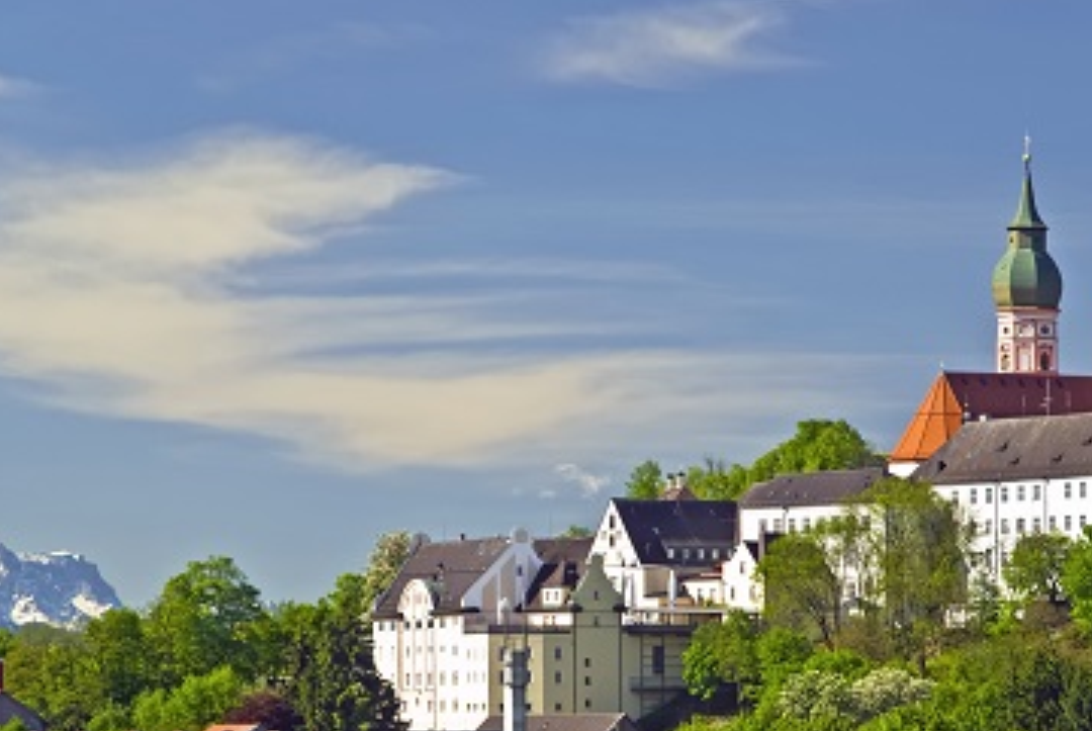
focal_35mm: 206
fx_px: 6250
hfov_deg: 10.0
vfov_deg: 6.7
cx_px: 617
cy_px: 532
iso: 200
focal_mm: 85
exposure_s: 1/160
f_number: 5.6
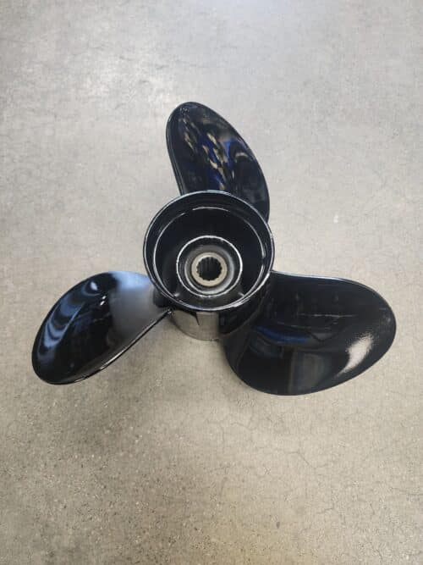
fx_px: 375
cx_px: 212
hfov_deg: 58.9
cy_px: 282
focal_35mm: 23
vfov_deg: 73.9
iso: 800
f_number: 1.8
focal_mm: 6.4
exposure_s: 1/120
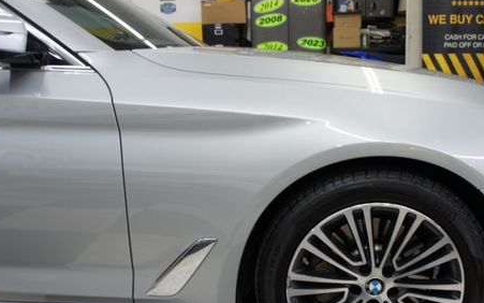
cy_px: 199
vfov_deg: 32.5
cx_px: 313
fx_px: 514
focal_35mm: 39
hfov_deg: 49.7
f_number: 3.5
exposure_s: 1/30
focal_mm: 18
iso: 200
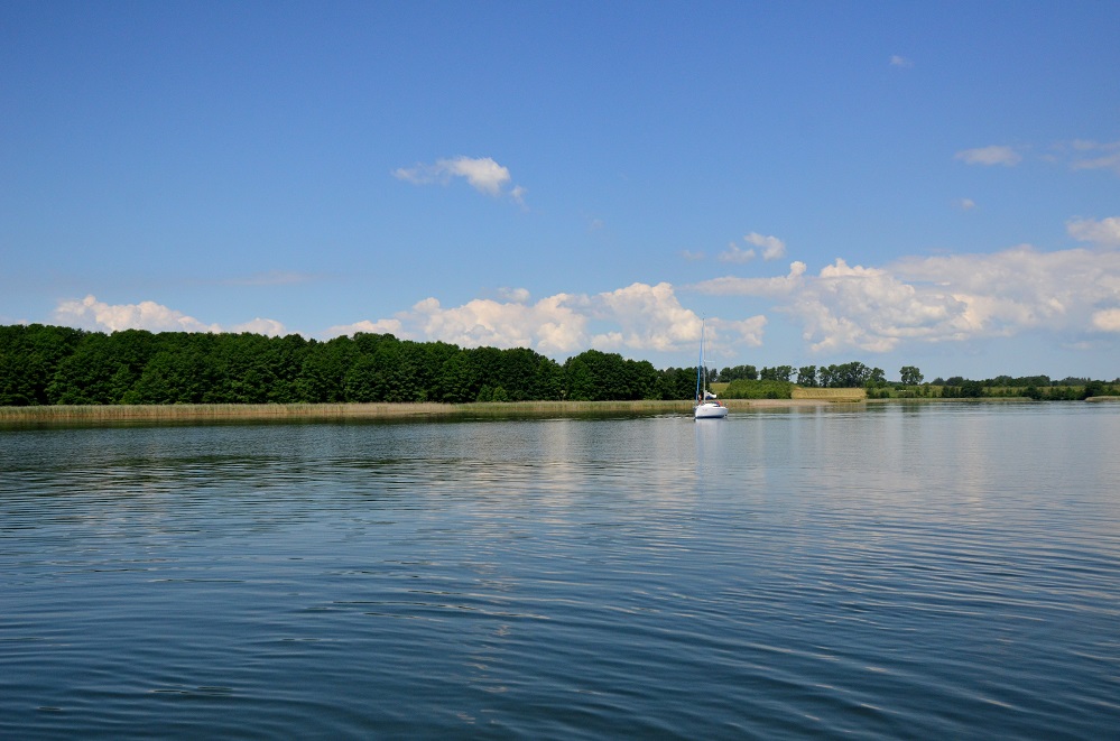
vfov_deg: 36.7
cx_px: 560
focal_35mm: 36
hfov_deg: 53.2
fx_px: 1117
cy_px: 370
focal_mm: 24
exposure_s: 1/8000
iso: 900
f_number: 5
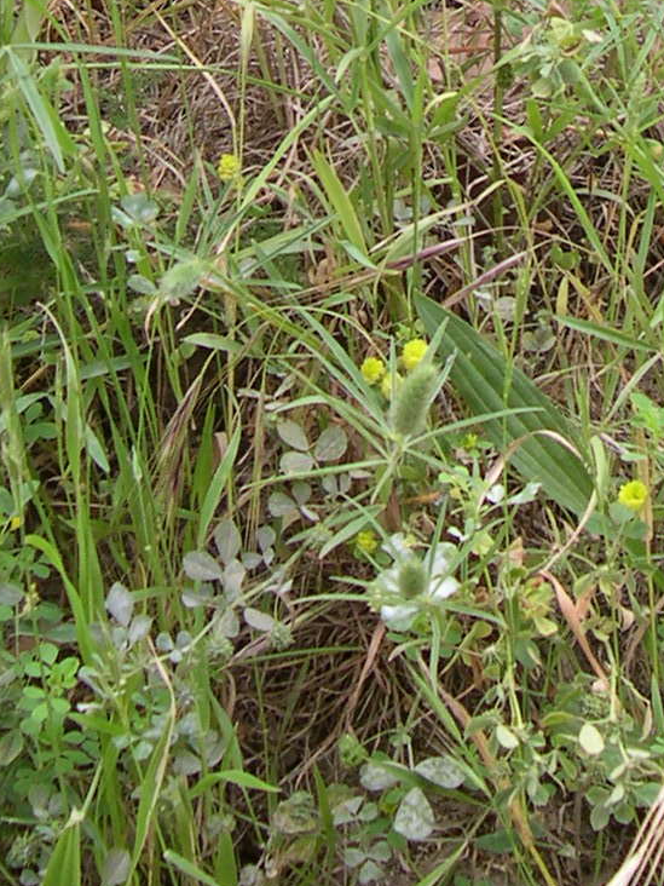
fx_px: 3018
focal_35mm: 118
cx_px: 566
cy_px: -289
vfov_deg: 15.8
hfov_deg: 12.5
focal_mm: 8
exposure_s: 1/102
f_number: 2.8
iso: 100
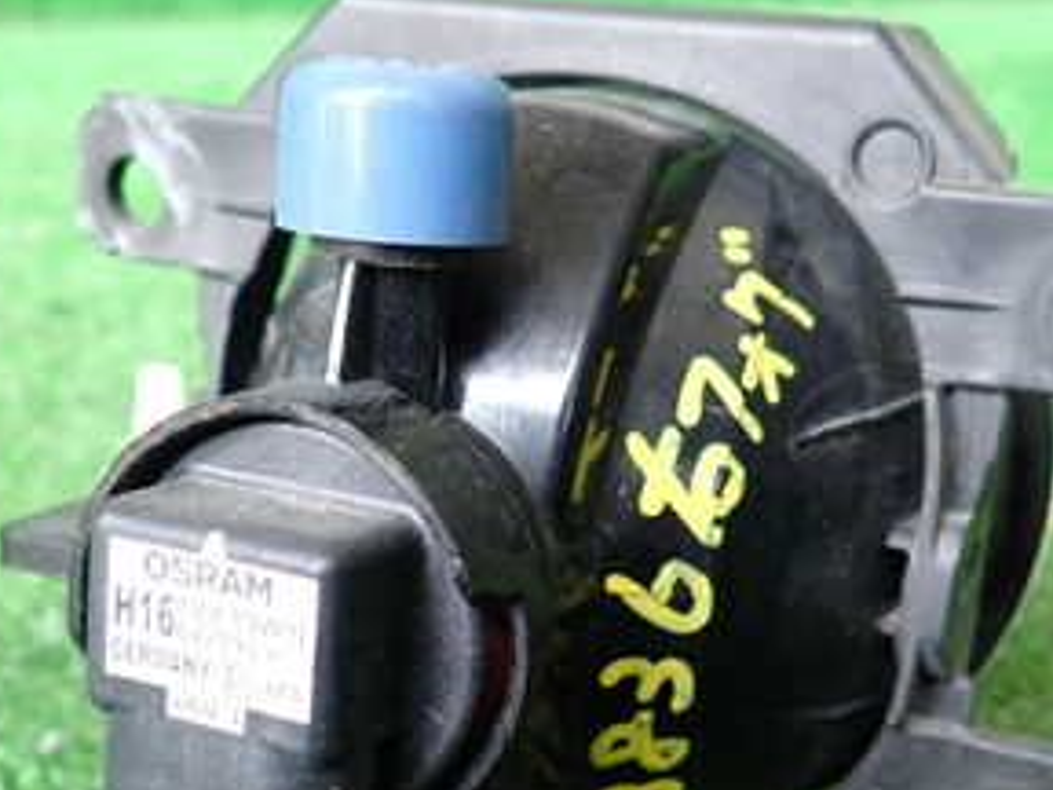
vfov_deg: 27.7
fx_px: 1582
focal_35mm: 52
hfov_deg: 36.8
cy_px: 582
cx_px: 574
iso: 200
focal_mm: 4.5
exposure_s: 1/60
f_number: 2
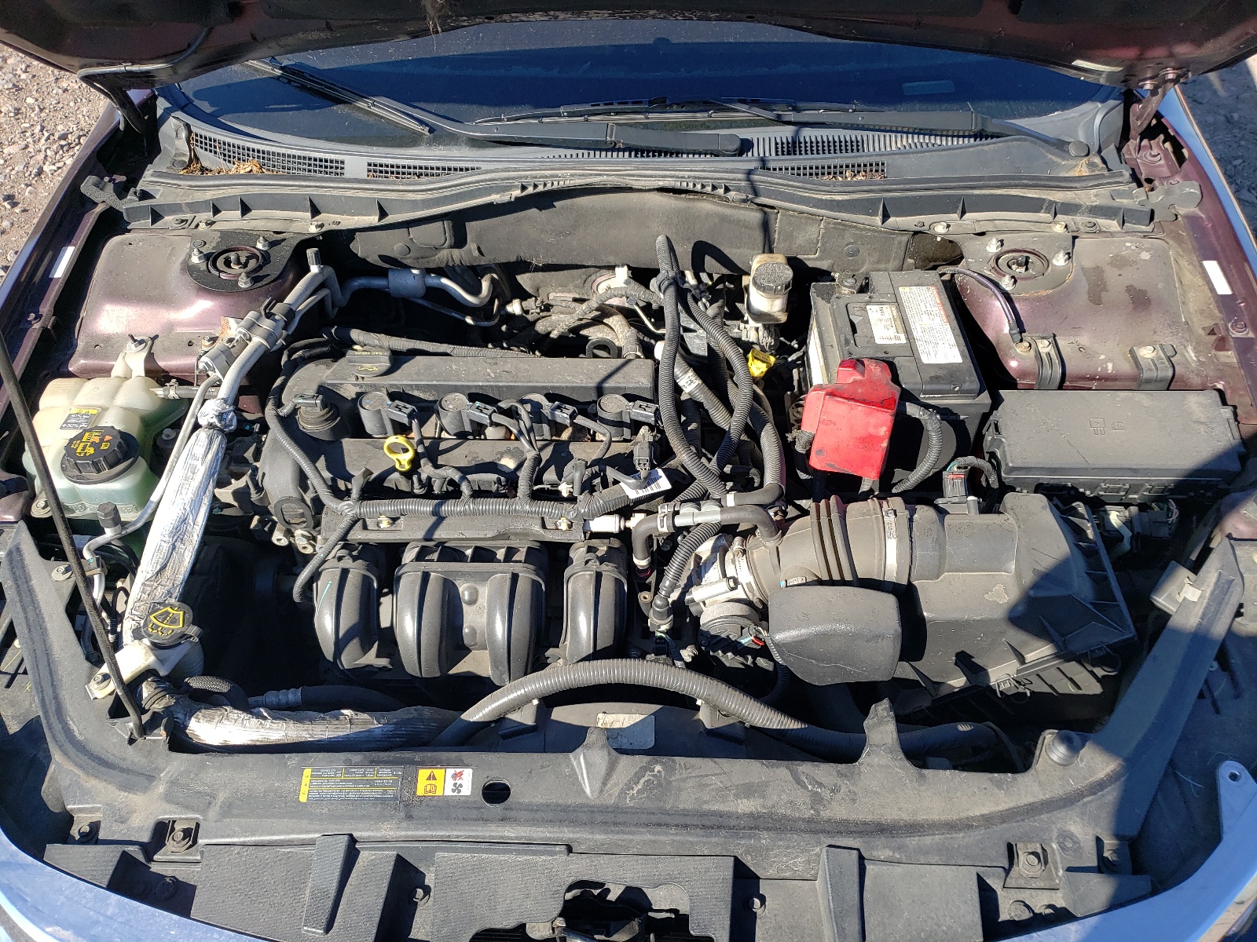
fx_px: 944
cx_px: 628
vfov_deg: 53.1
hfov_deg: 67.3
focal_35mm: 26
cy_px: 471
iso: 50
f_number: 1.5
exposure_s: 1/1000
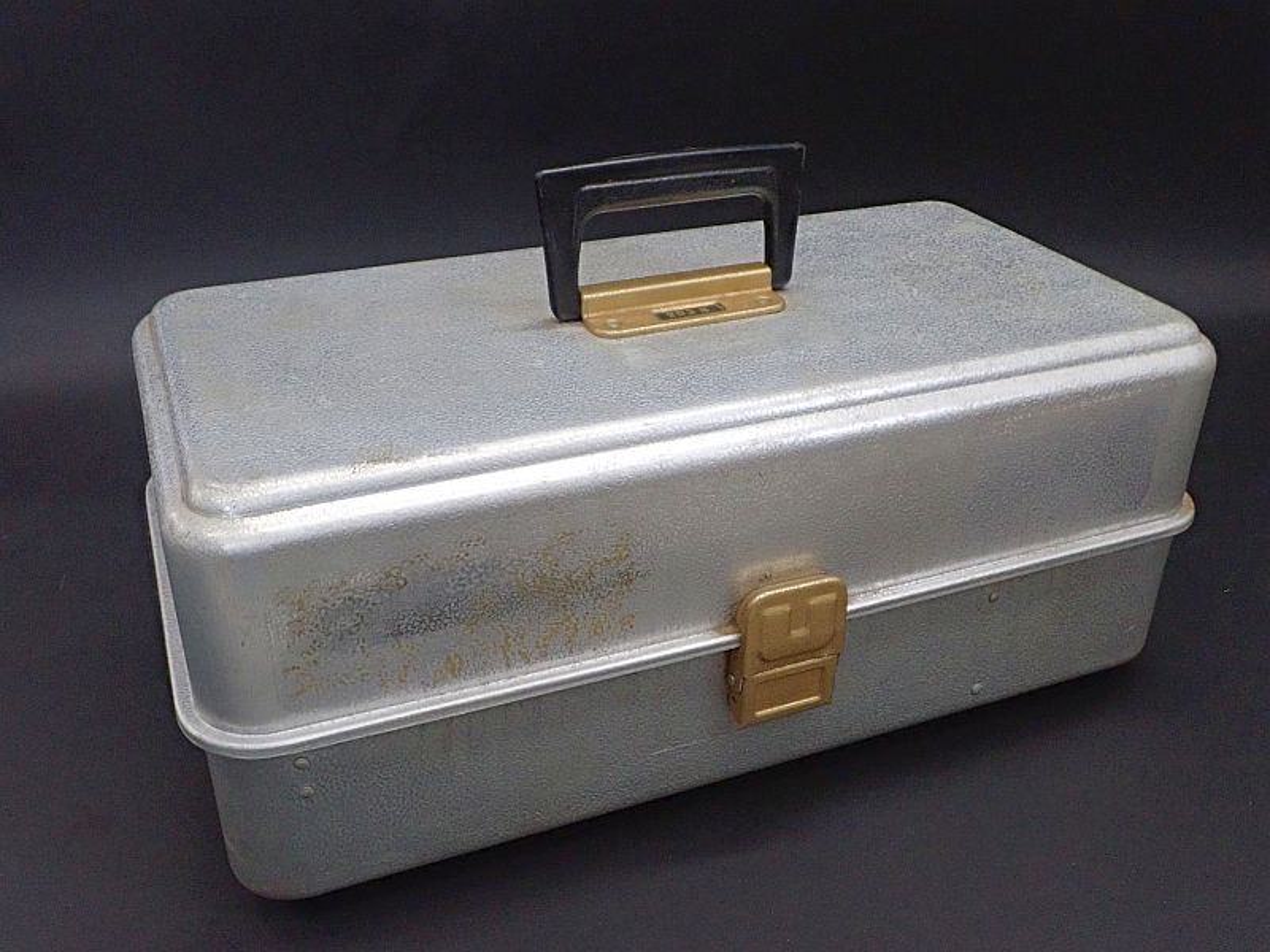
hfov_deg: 60.0
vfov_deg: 46.8
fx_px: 1101
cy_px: 476
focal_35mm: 30
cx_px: 635
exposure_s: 1/60
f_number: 3.2
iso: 800
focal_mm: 5.5
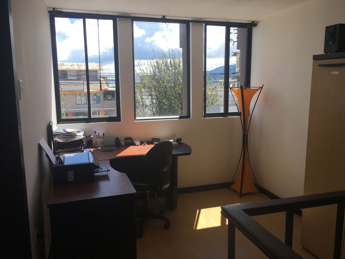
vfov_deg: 48.2
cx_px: 172
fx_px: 289
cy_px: 130
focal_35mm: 29
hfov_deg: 61.7
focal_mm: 4.15
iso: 25
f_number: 2.2
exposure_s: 1/377
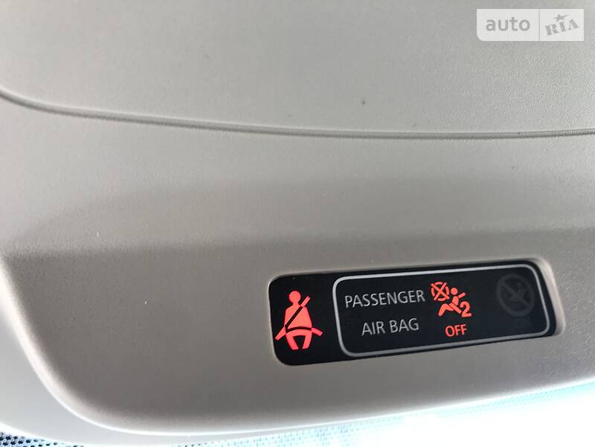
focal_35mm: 28
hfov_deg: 63.4
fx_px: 481
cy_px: 224
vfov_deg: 49.7
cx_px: 298
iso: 40
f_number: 1.8
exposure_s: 1/100
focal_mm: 4
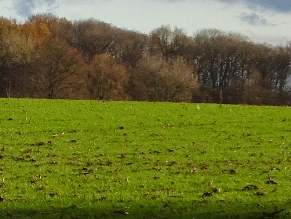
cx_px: -365
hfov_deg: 6.7
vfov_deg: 5.2
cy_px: -32
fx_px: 2380
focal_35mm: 283
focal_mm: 10.23
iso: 80
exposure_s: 1/250
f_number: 4.5
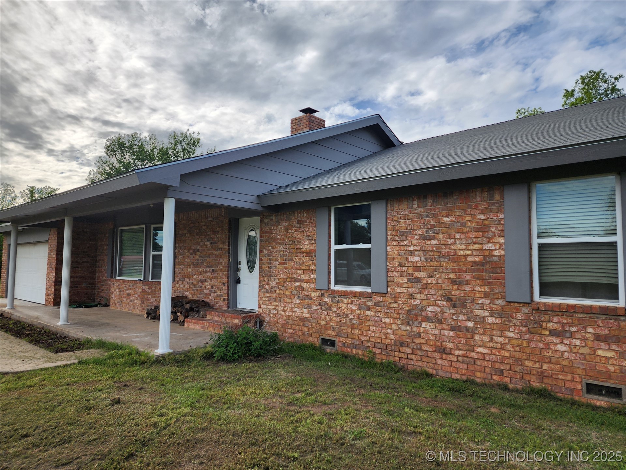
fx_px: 416
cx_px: 313
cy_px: 235
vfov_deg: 58.9
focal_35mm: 23
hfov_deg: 73.9
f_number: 1.8
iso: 12
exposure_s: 1/976
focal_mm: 6.4
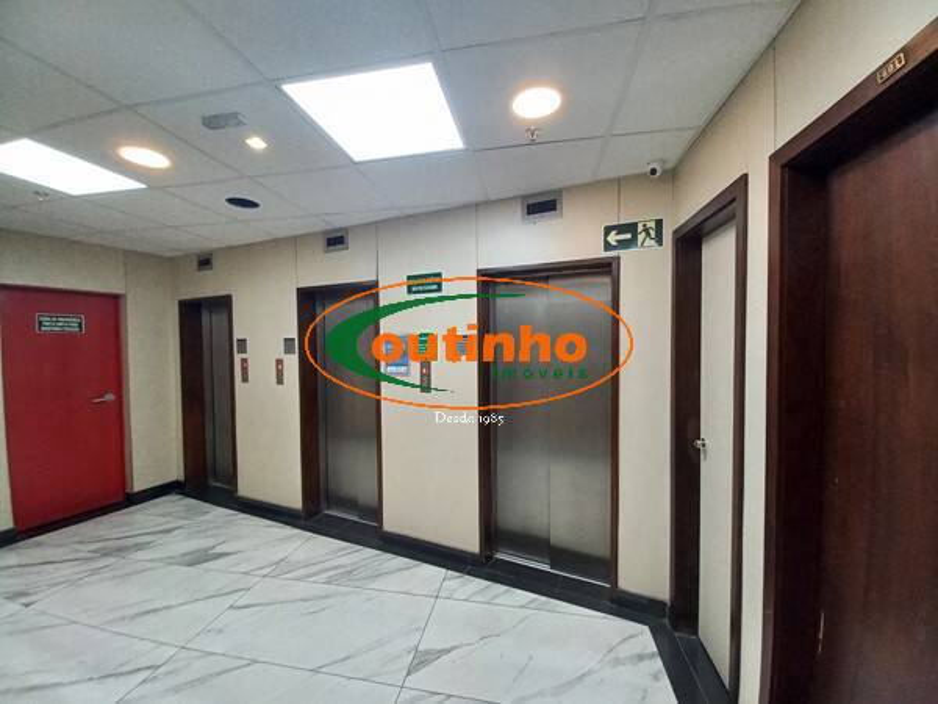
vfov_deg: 89.9
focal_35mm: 13
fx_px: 352
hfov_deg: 106.2
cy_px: 352
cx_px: 469
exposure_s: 1/60
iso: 125
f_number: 2.2
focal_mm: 1.42
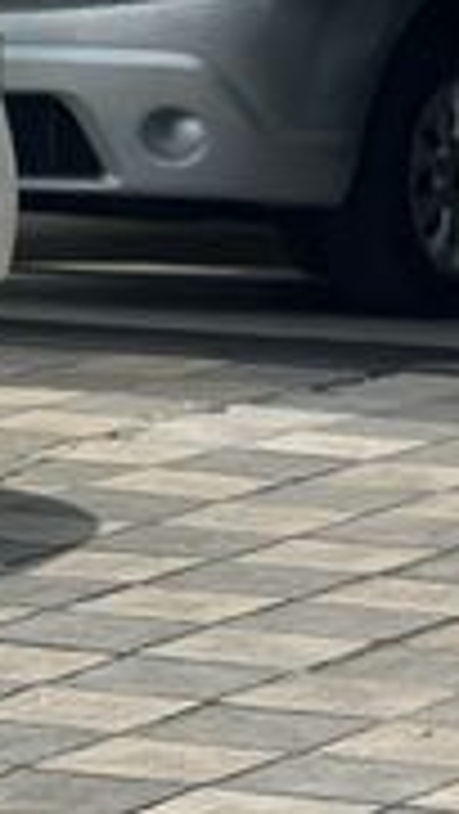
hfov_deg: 4.1
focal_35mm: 276
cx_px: -1492
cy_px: -121
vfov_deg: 7.8
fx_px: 5963
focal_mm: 6.86
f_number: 1.78
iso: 100
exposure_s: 1/7092
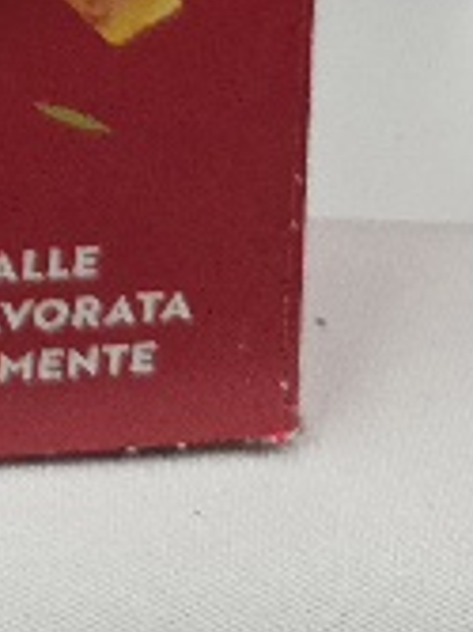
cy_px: -628
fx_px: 2007
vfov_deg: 14.7
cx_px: -594
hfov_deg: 11.5
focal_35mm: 110
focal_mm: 6.3
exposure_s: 1/101
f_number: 1.7
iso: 500
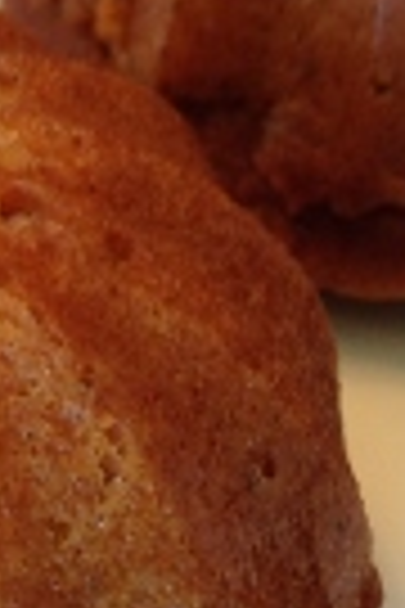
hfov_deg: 11.0
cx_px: -112
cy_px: 320
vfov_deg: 16.8
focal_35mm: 122
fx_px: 2059
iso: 80
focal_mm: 4.12
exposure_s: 1/20
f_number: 2.4
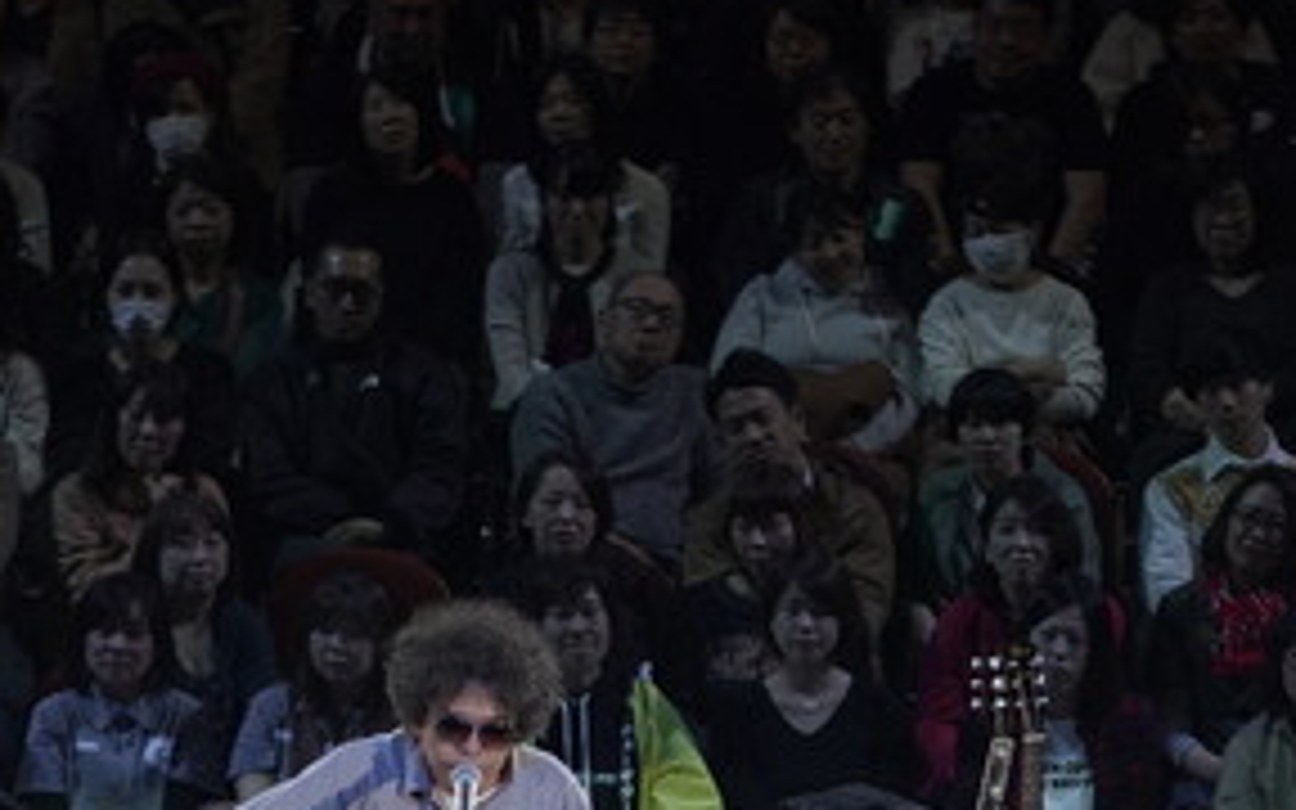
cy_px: 961
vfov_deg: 3.3
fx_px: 14234
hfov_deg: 5.2
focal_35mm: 403
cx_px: 436
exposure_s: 1/320
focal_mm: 114
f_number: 2.8
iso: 1000
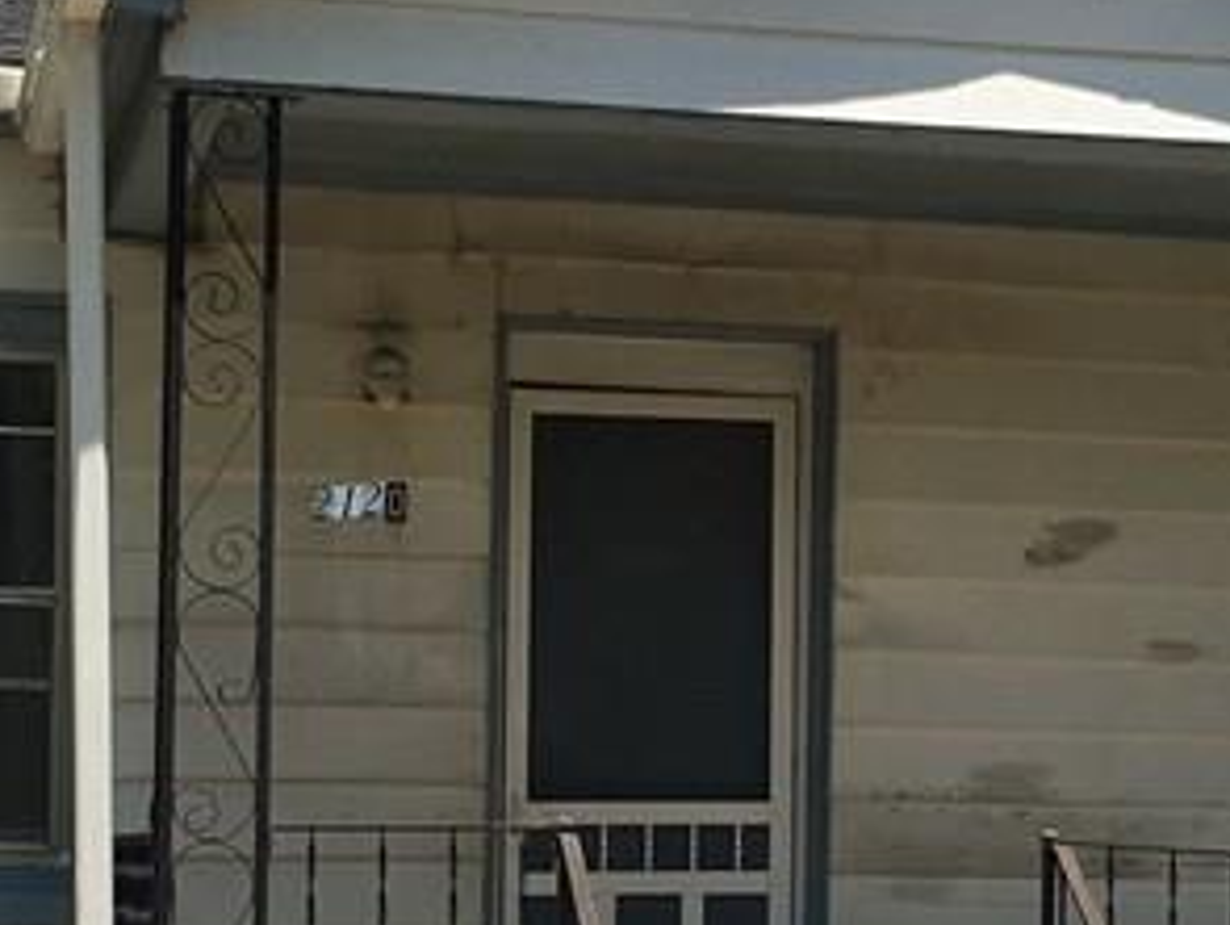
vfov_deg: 14.5
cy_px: 845
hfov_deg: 19.4
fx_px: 3592
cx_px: 724
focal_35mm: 101
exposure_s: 1/1832
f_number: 2.2
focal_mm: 4.15
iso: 25
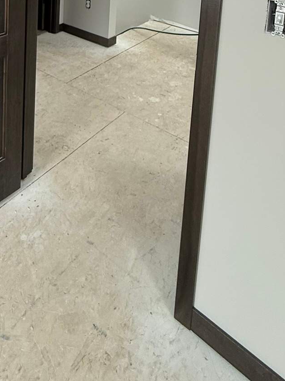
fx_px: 373
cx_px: 27
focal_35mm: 34
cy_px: -61
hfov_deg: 38.8
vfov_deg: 40.5
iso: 100
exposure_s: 1/99
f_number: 2.2
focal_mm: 2.22
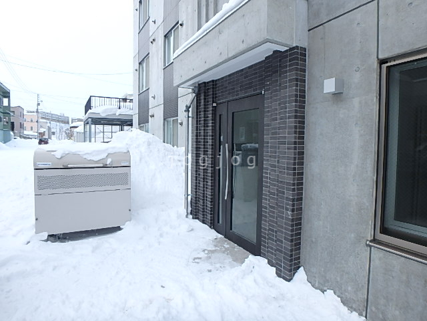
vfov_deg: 63.4
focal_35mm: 21
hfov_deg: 79.0
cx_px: 214
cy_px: 160
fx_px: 259
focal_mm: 3.7
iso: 125
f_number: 3.5
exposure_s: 1/320
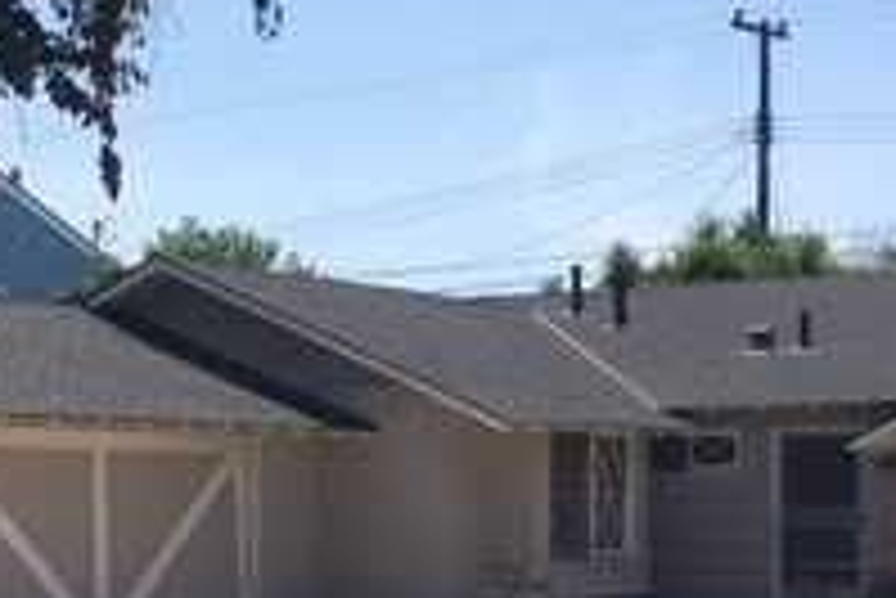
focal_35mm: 97
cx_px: 405
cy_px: 504
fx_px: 2416
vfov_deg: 14.0
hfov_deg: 21.0
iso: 25
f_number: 2.2
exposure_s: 1/1637
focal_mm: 4.15
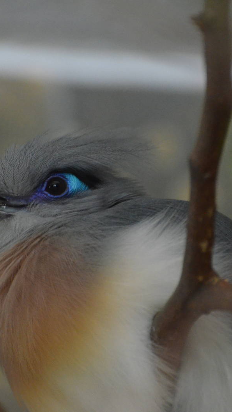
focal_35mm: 546
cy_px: 206
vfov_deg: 4.0
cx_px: 123
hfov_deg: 2.2
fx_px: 5968
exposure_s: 1/25
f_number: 5.3
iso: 3200
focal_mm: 230
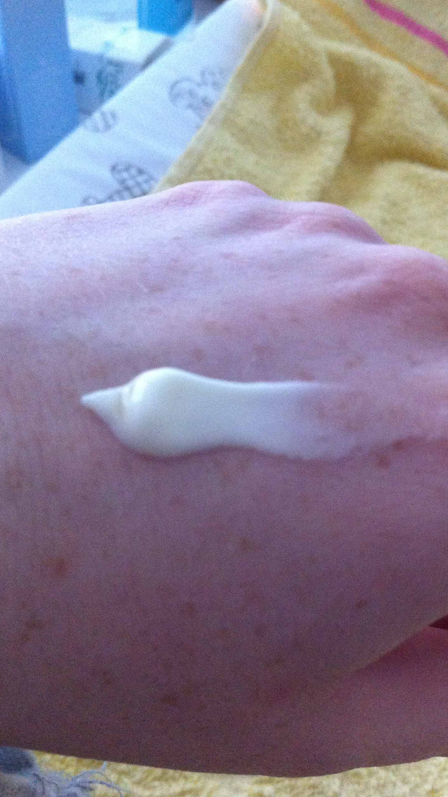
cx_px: 261
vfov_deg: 51.6
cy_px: 396
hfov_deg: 30.4
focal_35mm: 39
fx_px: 824
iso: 500
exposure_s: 1/17
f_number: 2.8
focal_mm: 3.85
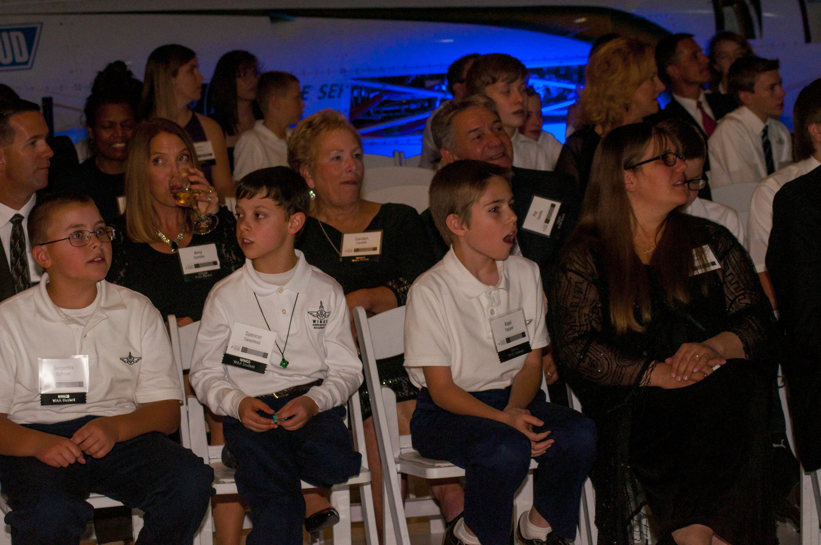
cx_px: 410
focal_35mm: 105
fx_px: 2392
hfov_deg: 19.5
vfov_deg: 13.0
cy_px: 272
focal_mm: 70
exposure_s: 1/80
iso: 400
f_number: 6.3
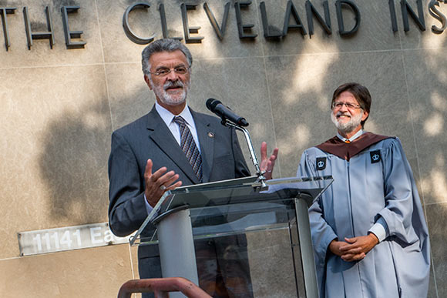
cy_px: 149
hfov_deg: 41.1
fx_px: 596
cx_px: 224
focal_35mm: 48
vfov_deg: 28.1
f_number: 19
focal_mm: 48
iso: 400
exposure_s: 1/125
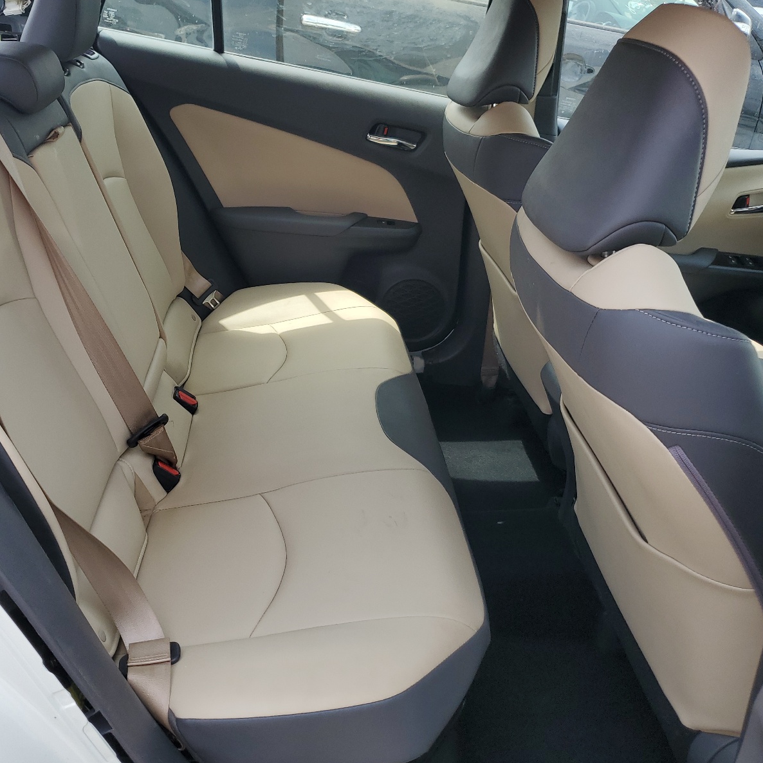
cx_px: 308
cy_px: 385
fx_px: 773
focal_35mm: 31
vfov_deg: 52.5
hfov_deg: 52.2
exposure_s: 1/1000
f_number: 1.5
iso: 50
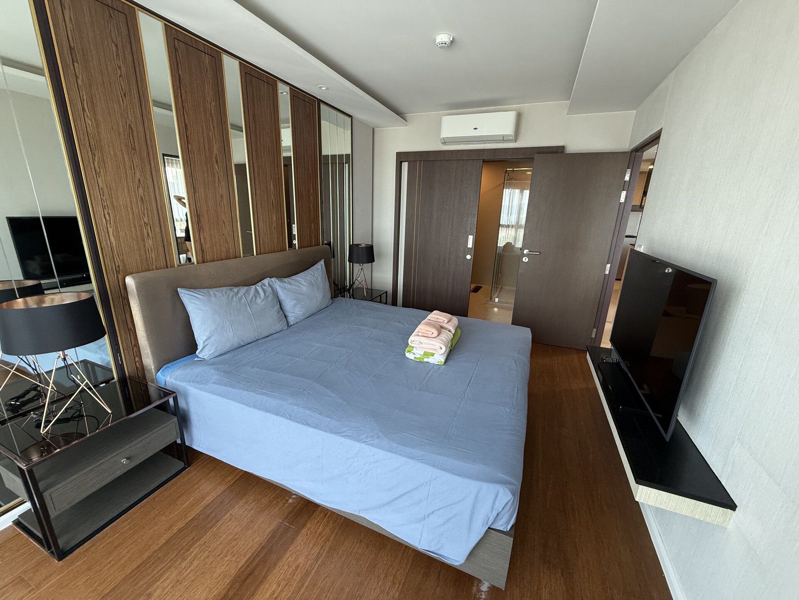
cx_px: 400
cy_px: 300
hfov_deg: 102.1
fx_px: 323
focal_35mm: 14
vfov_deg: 85.7
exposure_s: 1/99
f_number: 2.2
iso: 320
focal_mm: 2.22
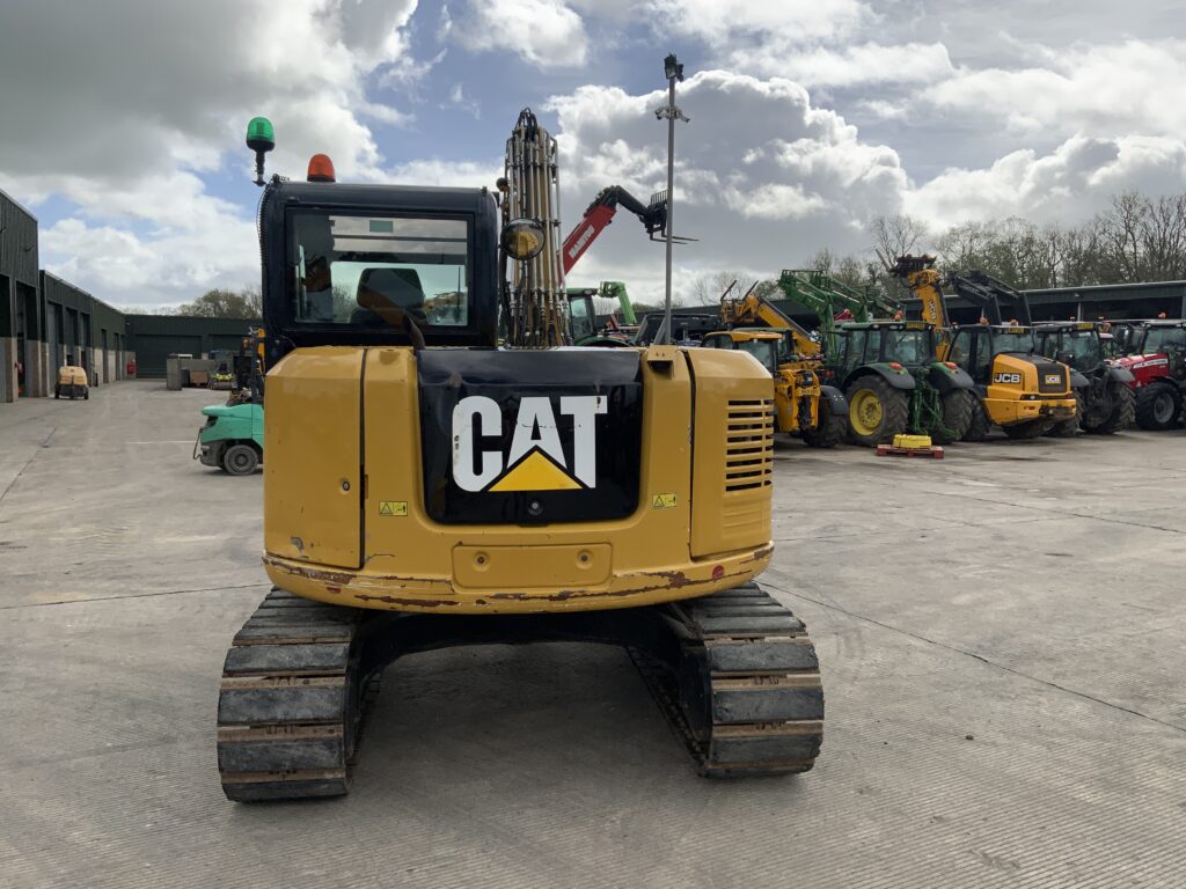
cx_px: 593
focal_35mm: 29
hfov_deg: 61.7
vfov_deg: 48.2
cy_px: 444
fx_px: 994
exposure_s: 1/2538
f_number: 1.8
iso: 16
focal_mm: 3
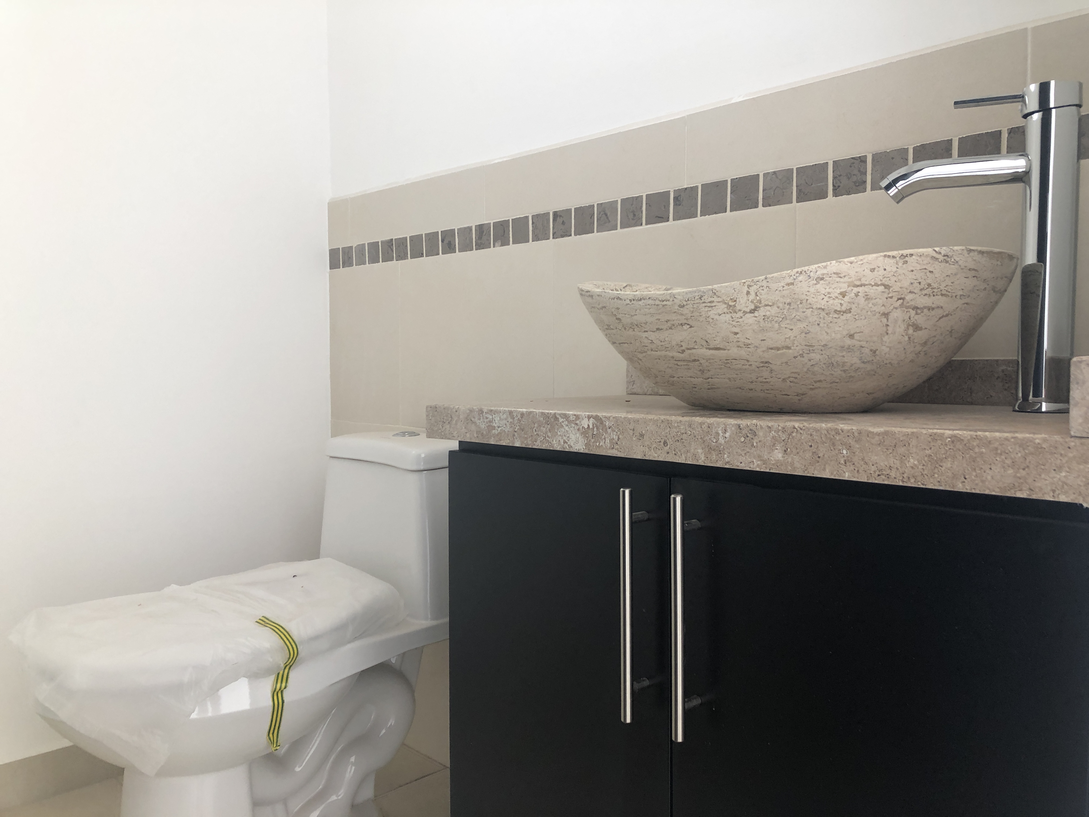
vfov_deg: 49.7
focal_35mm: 28
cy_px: 408
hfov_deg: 63.4
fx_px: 881
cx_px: 544
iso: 25
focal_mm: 4
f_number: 1.8
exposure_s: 1/30
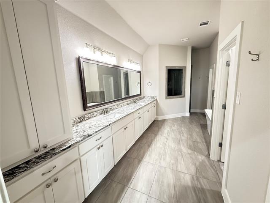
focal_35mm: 14
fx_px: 109
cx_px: 135
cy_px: 102
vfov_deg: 85.7
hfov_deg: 102.1
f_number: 2.2
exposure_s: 1/60
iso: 640
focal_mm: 2.22
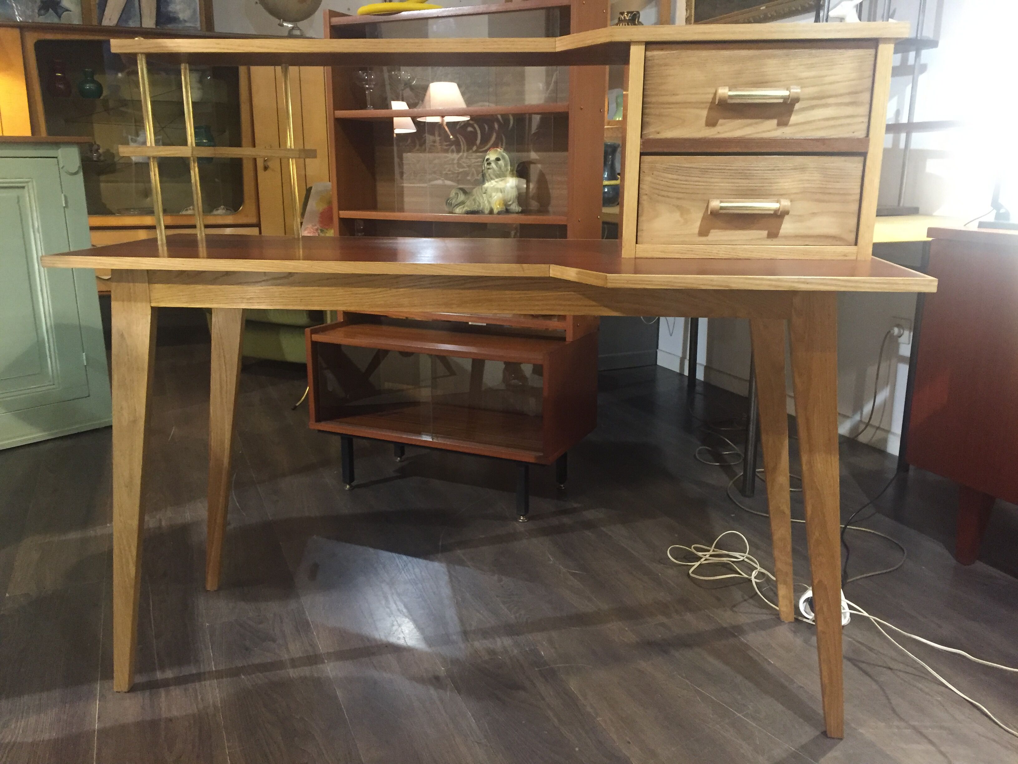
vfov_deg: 48.2
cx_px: 509
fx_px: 853
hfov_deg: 61.7
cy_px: 382
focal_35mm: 29
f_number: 2.2
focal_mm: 4.15
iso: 250
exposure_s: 1/20
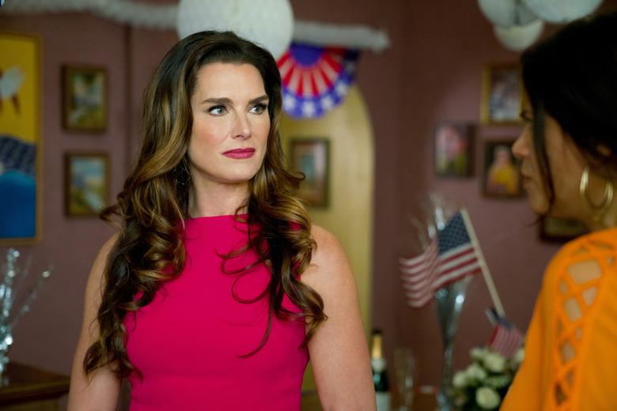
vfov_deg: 19.5
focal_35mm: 70
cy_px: 206
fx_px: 1200
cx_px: 308
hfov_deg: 28.8
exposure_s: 1/100
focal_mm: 70
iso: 5000
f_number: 2.8
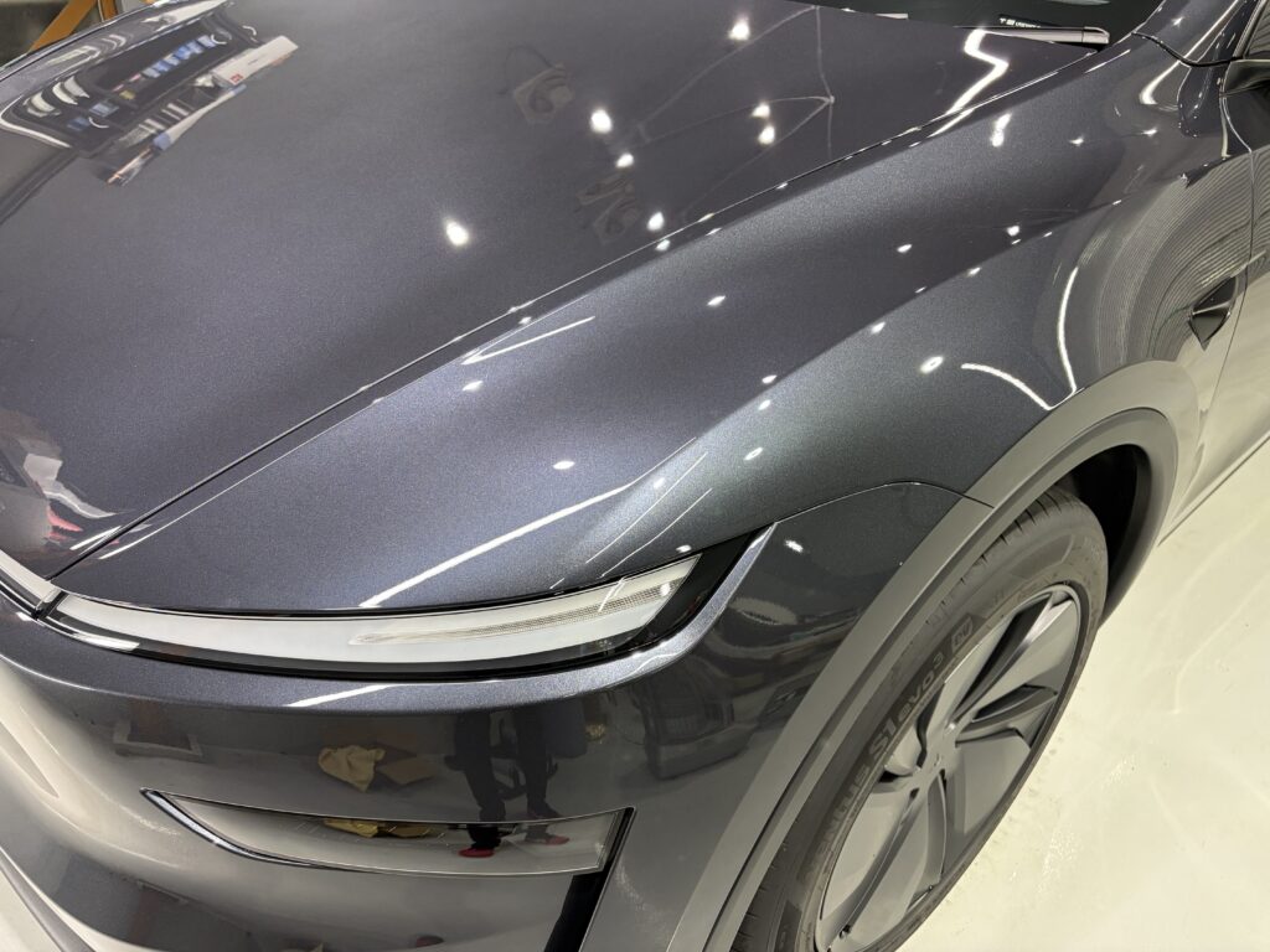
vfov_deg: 53.1
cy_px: 476
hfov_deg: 67.3
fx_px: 954
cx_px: 635
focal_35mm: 26
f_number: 1.6
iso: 160
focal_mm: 5.96
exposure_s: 1/120
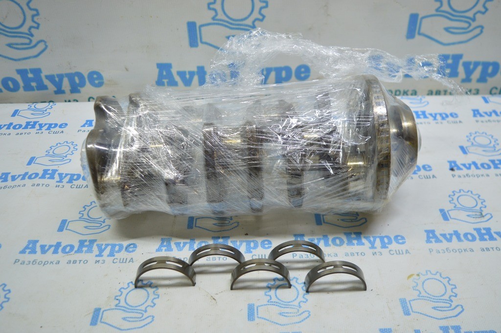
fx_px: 480
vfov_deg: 38.3
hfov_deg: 55.1
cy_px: 166
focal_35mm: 34
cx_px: 250
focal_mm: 23
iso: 400
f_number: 3.8
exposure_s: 1/80
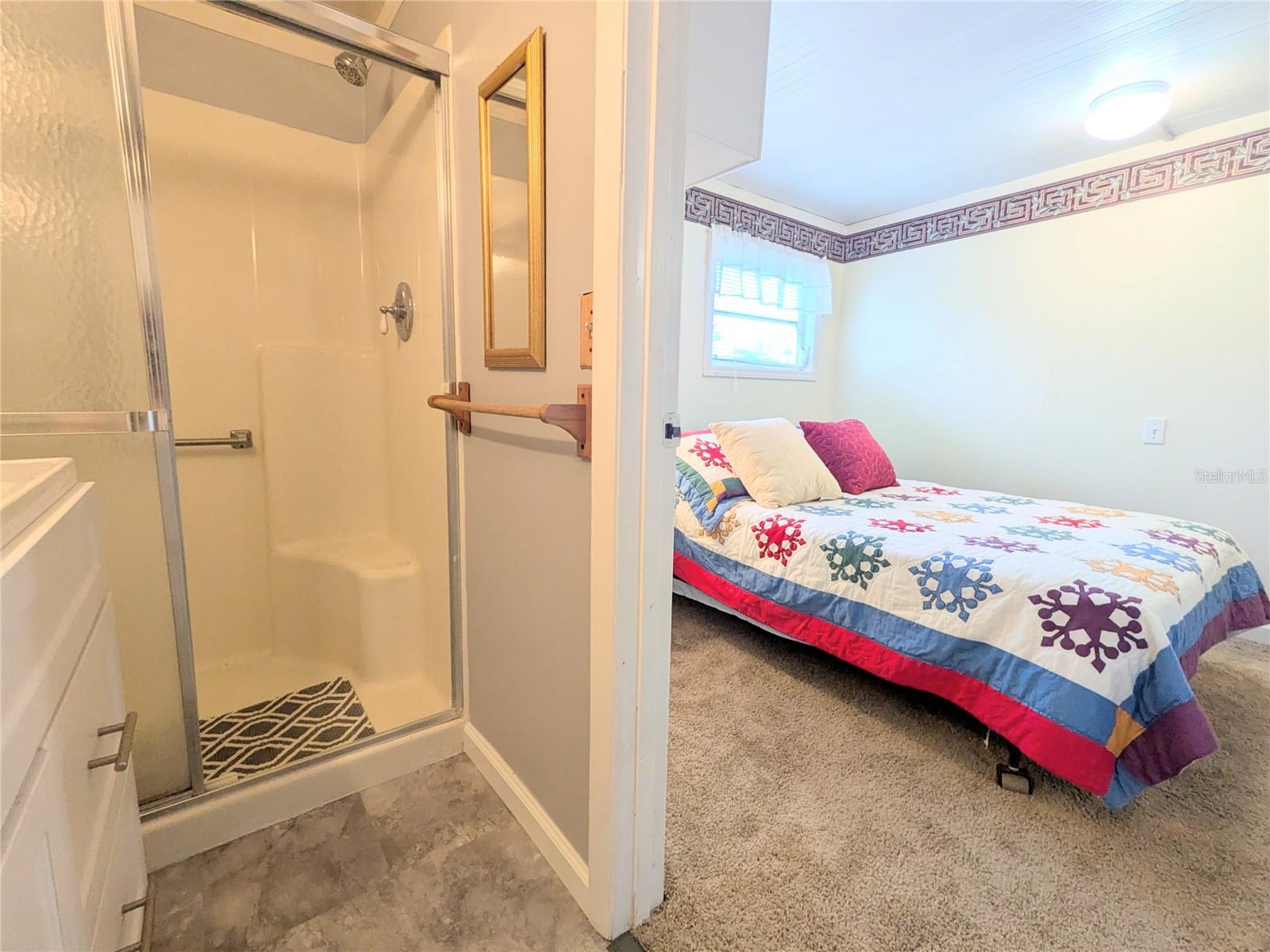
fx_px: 513
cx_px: 635
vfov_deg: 85.6
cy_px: 476
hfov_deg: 102.1
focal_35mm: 14
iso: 210
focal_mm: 1.83
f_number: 2.2
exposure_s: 1/120
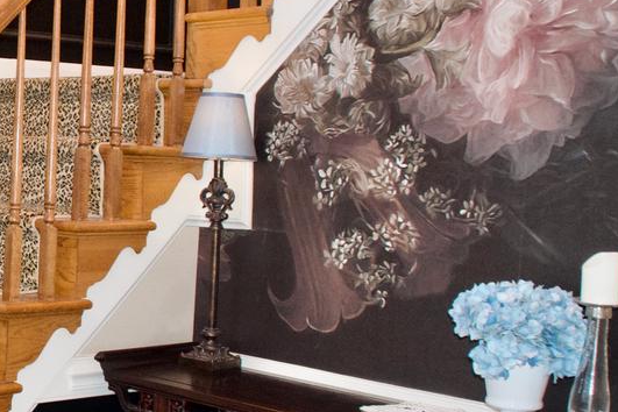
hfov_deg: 24.4
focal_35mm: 73
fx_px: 1253
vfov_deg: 18.7
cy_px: 186
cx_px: -170
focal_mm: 18
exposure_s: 1/60
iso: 1600
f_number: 5.6
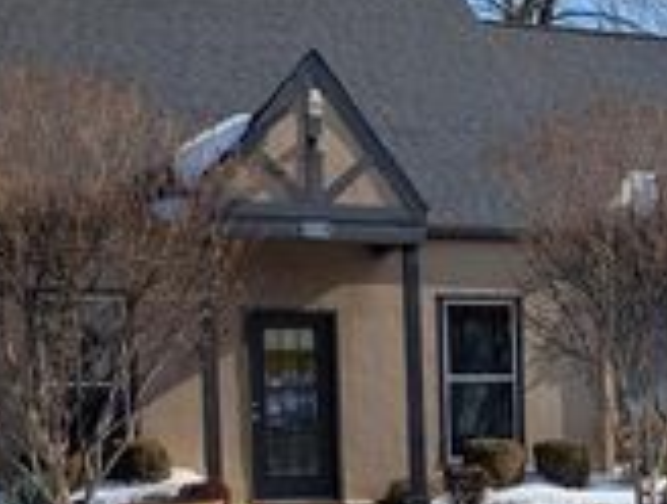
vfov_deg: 19.8
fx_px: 1411
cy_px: 484
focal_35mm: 73
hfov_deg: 25.1
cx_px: 695
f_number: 1.68
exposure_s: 1/1431
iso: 20
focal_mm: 6.9
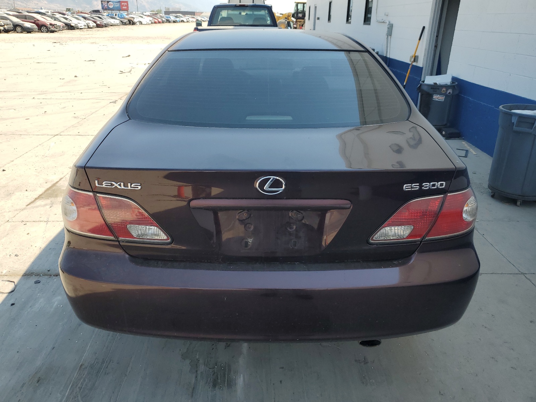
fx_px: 403
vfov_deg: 53.1
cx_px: 268
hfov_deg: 67.3
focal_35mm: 26
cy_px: 201
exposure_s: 1/1429
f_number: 1.5
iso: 50
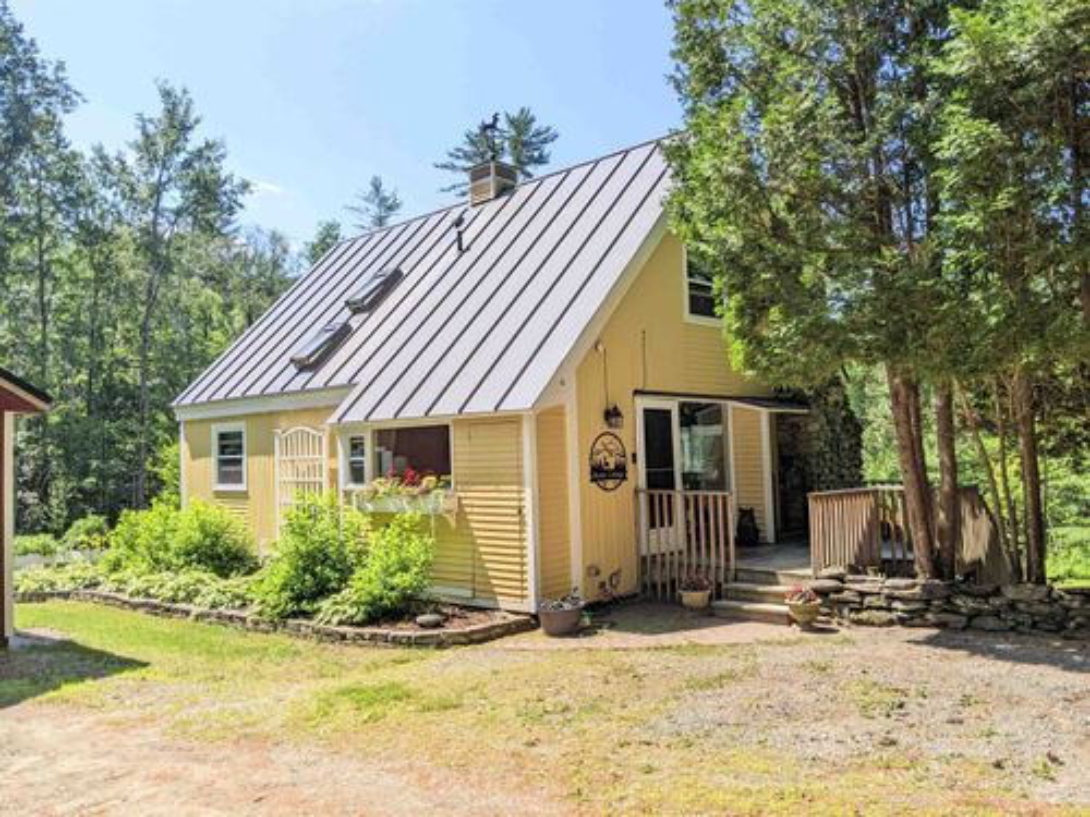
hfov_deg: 65.3
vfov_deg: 51.4
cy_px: 408
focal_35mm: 27
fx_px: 850
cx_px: 545
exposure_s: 1/1805
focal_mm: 4.44
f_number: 1.8
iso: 48
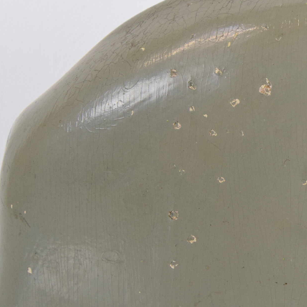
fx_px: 592
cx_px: 289
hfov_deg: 27.8
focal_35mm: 59
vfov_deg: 29.0
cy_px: 133
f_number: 7.1
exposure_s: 1/200
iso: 1600
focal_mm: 19
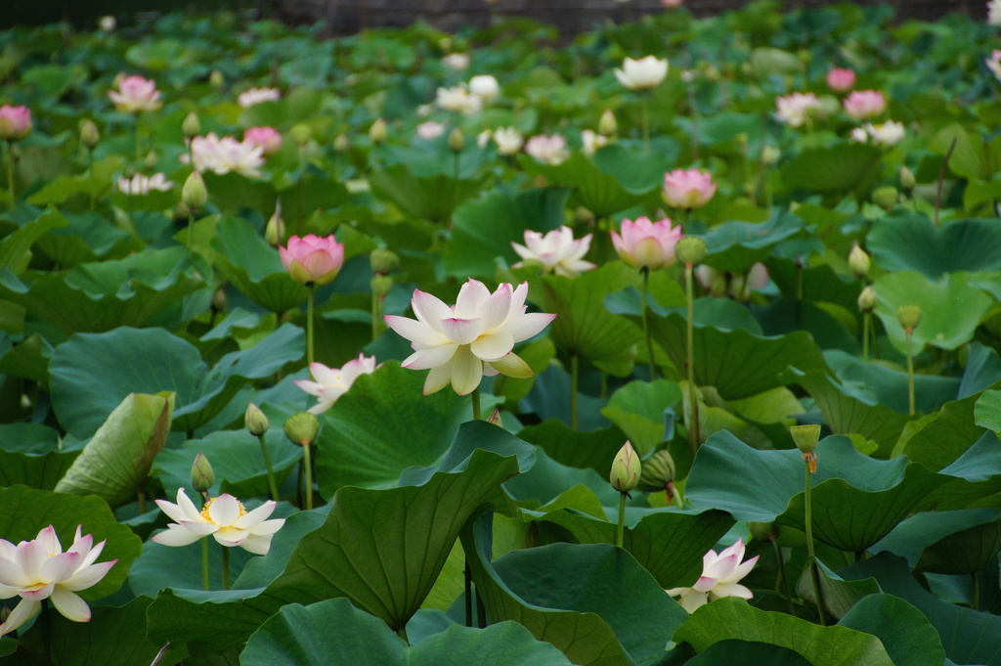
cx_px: 500
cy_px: 333
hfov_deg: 7.6
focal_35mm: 270
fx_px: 7501
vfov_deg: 5.1
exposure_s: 1/320
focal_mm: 180
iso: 400
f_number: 6.3
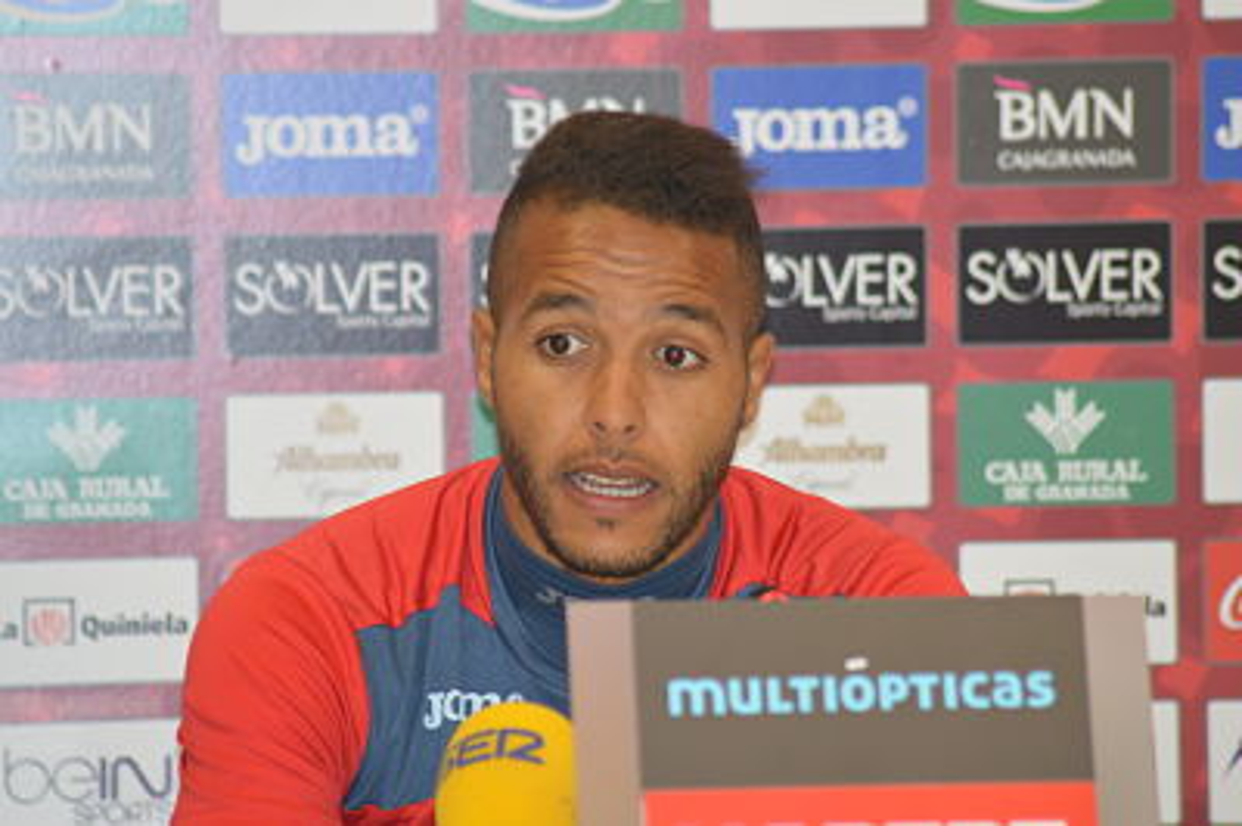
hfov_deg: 7.0
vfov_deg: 4.7
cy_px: 413
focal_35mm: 292
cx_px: 621
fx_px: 10083
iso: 900
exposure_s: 1/60
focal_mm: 195
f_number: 4.8
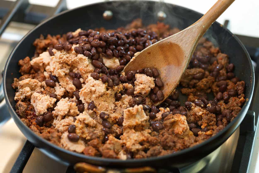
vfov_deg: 14.5
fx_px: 676
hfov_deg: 21.7
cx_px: 130
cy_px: 86
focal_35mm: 94
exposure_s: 1/160
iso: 1600
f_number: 4
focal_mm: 120
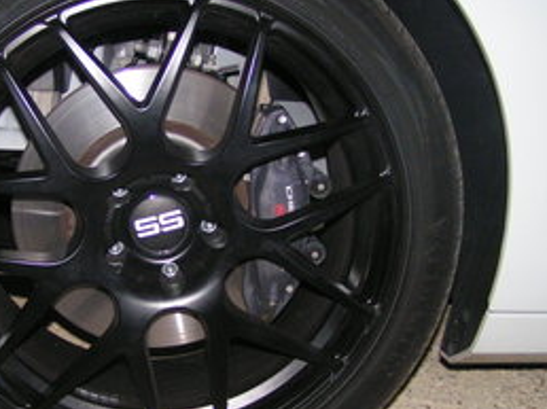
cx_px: 157
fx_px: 931
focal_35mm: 59
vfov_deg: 24.8
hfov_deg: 32.3
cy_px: 216
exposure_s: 1/40
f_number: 2.8
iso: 200
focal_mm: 5.8
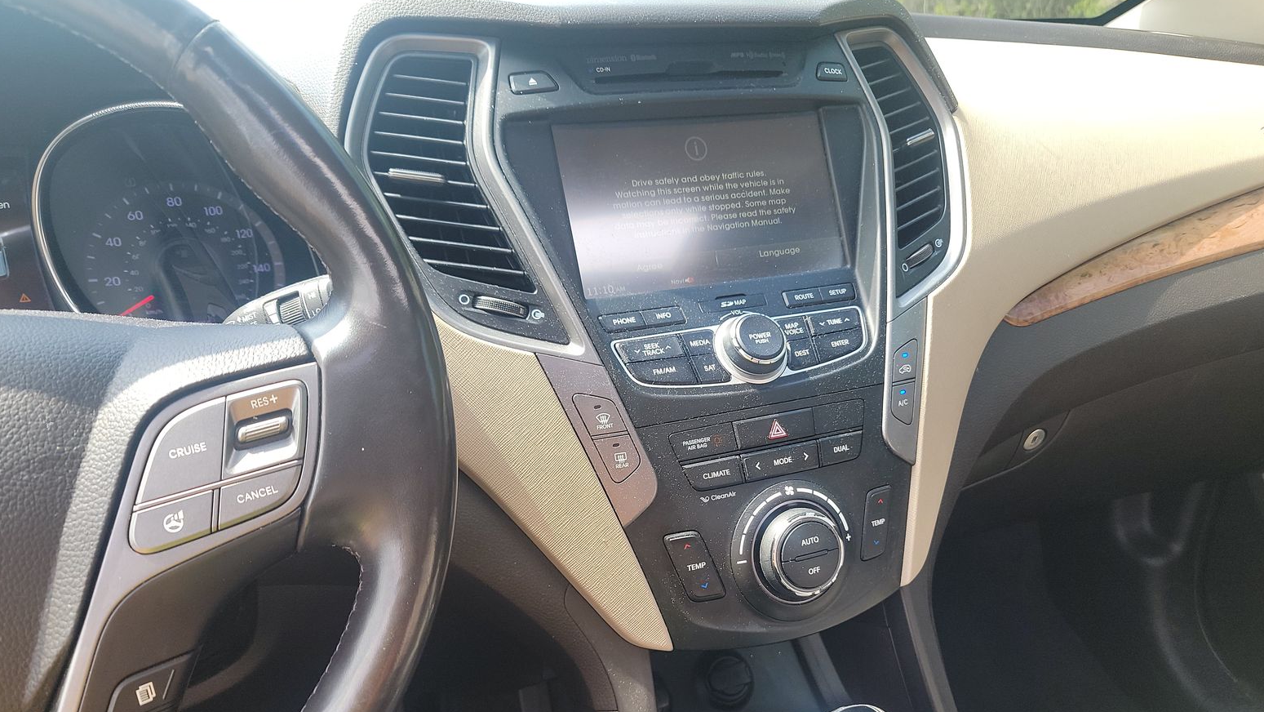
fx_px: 905
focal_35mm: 27
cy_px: 466
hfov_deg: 69.8
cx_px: 645
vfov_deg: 42.4
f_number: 1.8
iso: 90
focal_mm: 6.7
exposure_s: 1/119
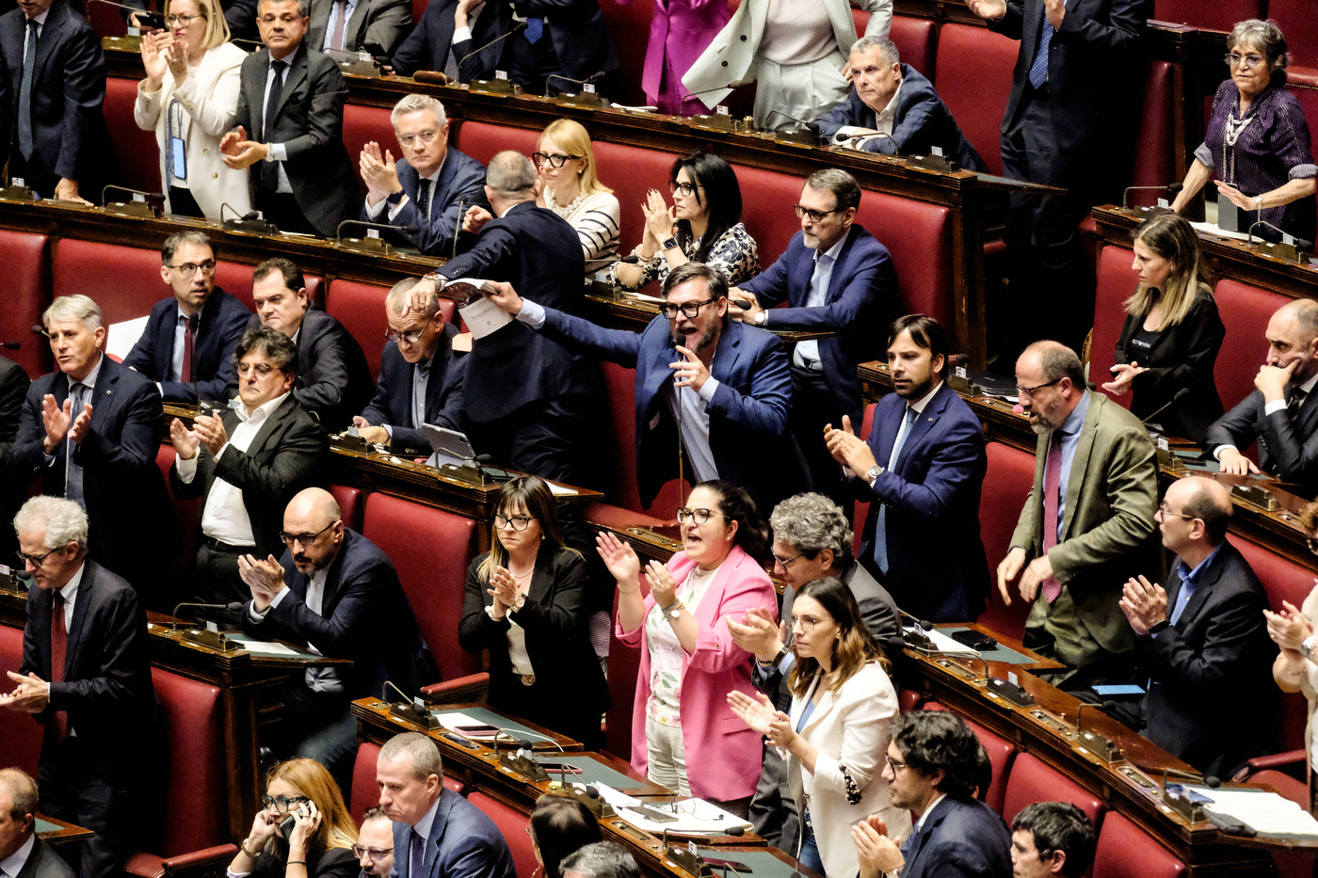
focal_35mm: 179
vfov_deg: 7.7
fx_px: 6552
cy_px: 439
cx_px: 659
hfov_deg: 11.5
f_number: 4.6
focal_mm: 119.5
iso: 12800
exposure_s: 1/160
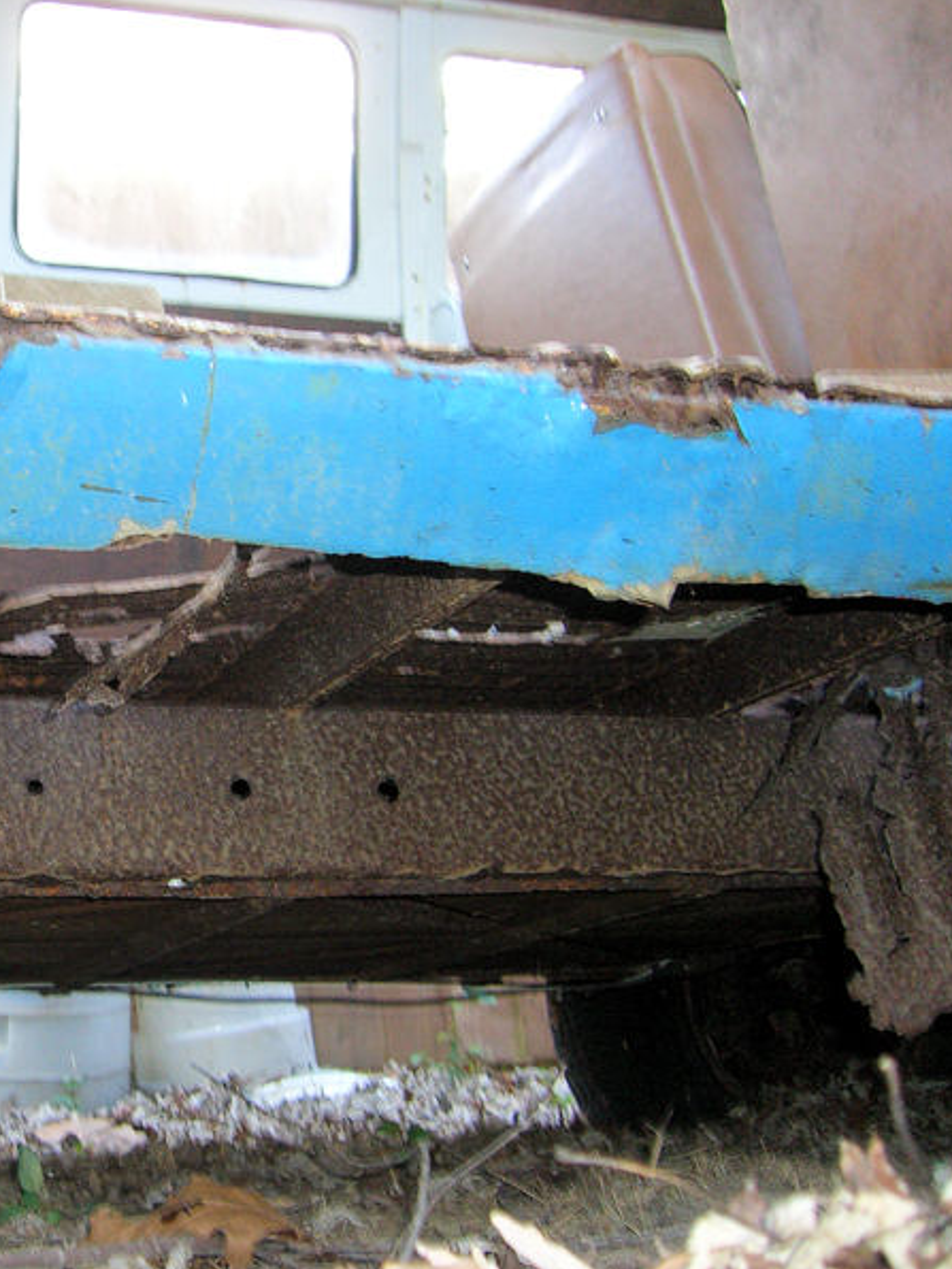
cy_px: 632
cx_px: 162
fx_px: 1870
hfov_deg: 27.9
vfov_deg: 37.5
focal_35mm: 51
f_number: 2.7
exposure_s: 1/60
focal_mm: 6.2
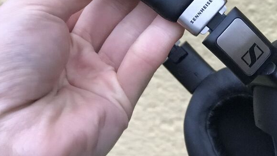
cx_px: 194
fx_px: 654
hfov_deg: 23.8
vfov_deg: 13.5
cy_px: 40
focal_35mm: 89
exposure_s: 1/50
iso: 125
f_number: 2.8
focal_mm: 6.6
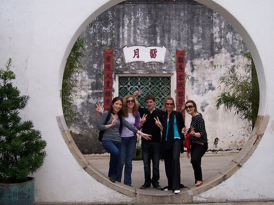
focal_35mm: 45
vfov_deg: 32.1
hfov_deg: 42.0
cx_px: 159
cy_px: 93
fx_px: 356
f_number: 2.8
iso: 80
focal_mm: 6.3
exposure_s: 1/800
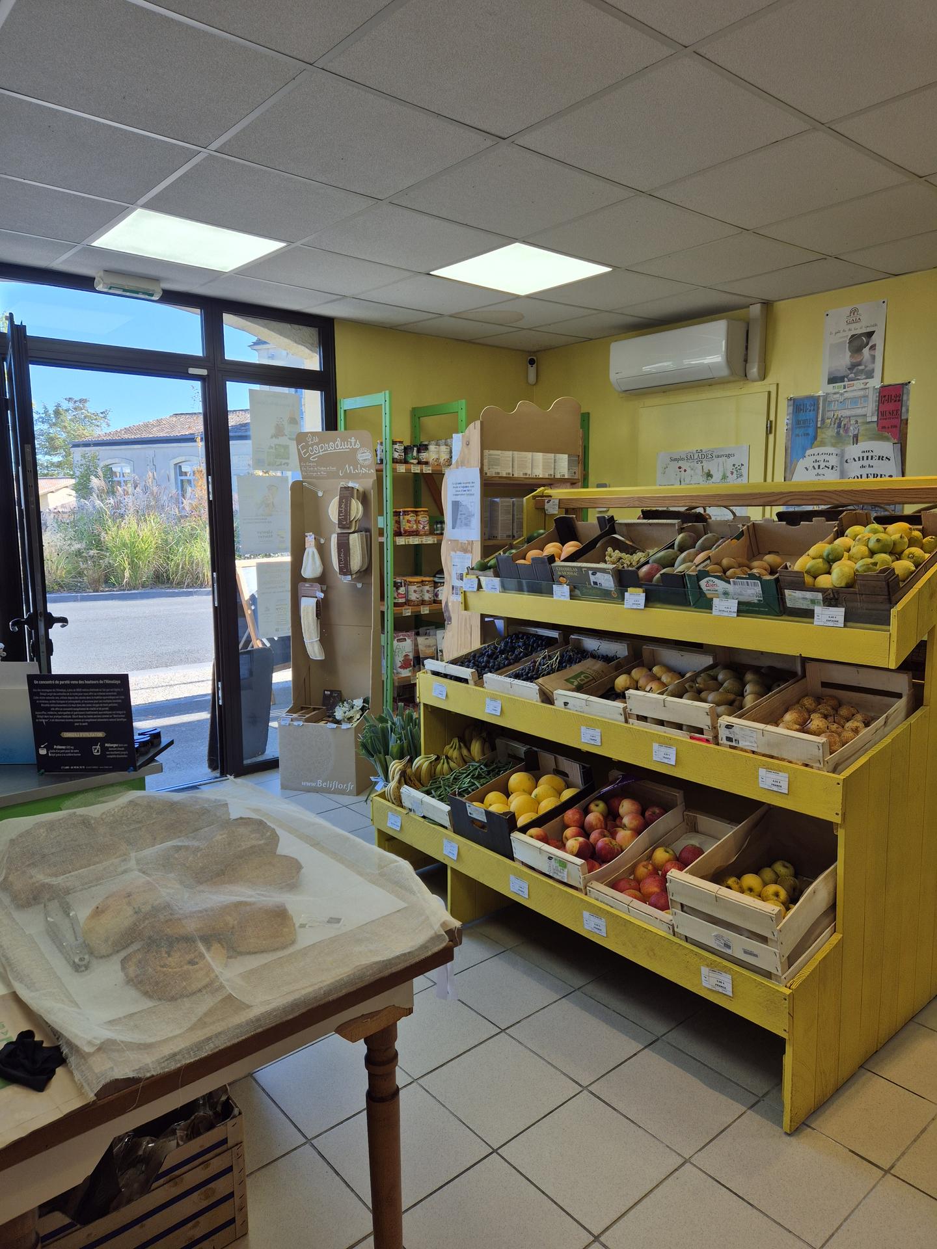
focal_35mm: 23
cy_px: 624
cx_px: 468
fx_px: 830
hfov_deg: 58.9
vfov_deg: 73.9
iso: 25
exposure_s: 1/188
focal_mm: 5.4
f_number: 1.8
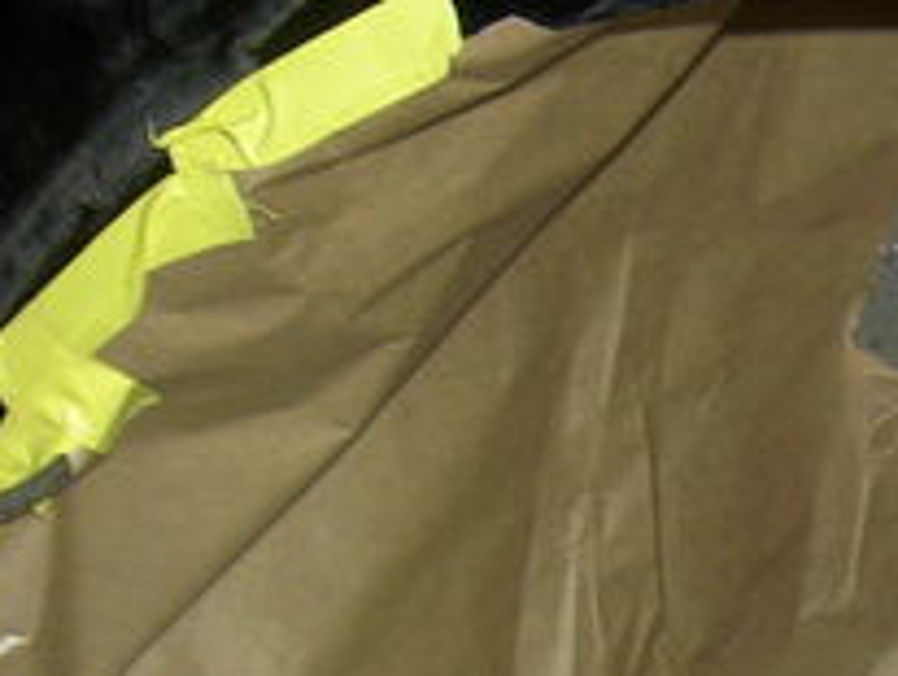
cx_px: 1351
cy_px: 1012
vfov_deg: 11.7
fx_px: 3143
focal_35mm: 121
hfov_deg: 15.1
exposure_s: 1/125
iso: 100
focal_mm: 8
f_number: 2.8
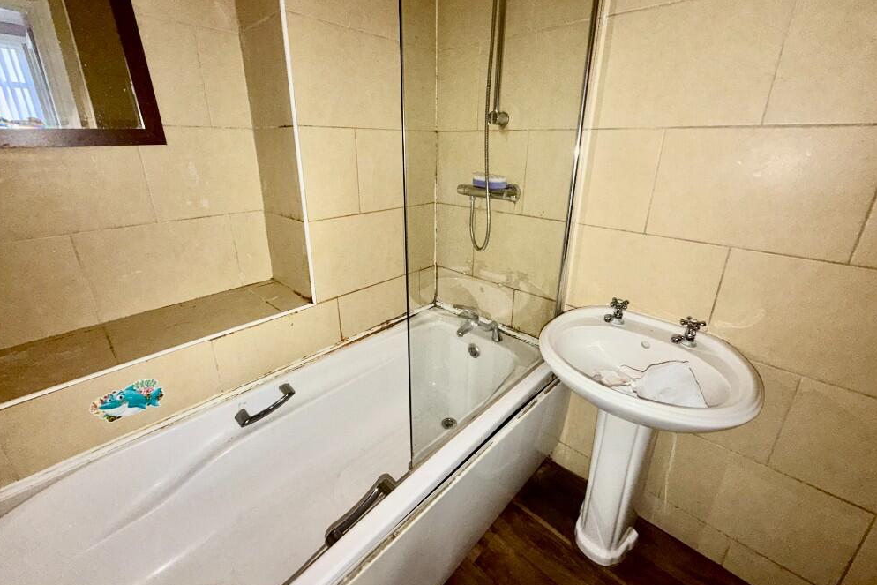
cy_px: 266
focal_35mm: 15
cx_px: 443
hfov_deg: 100.4
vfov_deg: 77.2
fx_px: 365
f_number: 2.2
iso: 125
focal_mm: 2.22
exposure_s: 1/30
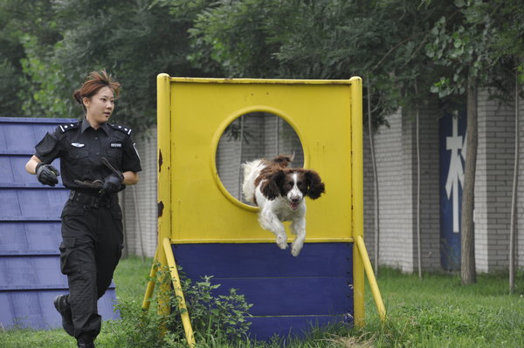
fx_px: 2836
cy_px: 174
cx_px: 262
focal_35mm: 195
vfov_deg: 7.0
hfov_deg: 10.6
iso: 800
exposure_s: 1/200
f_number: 7.1
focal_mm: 195
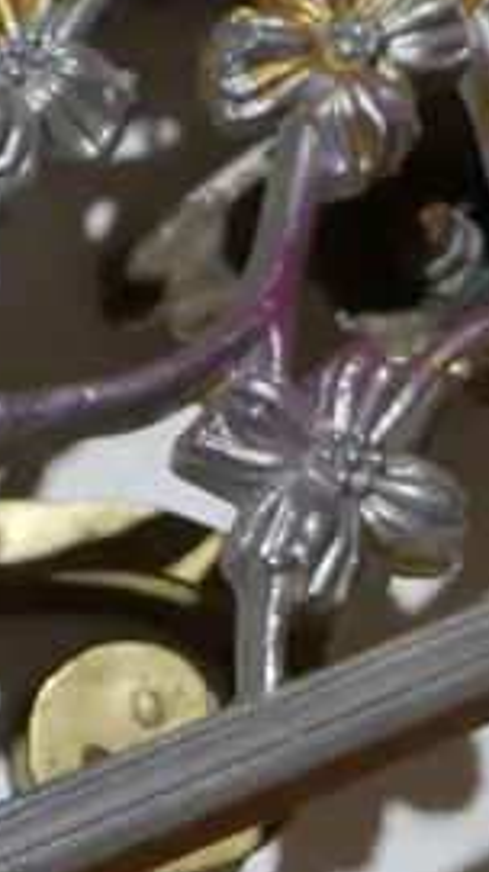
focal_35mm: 206
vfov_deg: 10.1
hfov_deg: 5.9
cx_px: 53
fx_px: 4759
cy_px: -415
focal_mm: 25
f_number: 5.3
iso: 500
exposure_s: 1/60
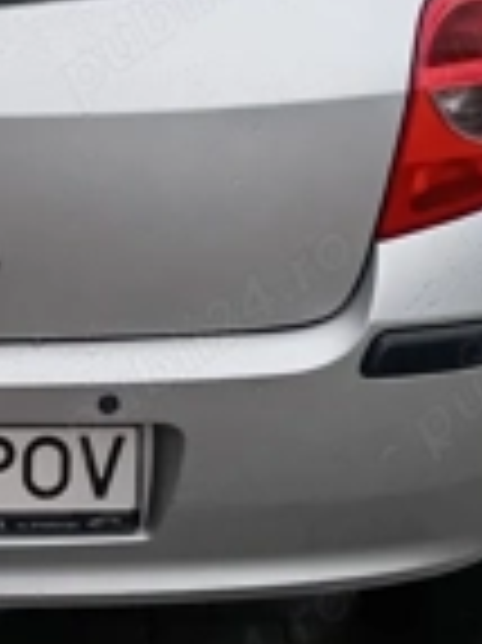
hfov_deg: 12.6
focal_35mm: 115
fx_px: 2138
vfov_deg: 17.1
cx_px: -54
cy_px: 392
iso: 152
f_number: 1.8
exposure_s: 1/33.3
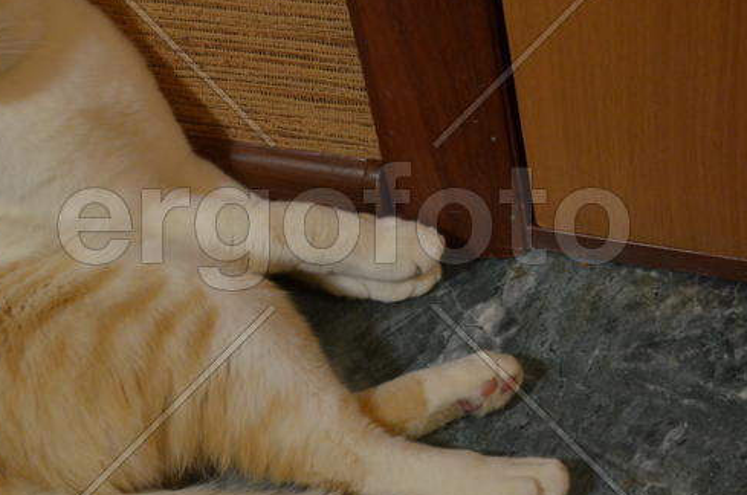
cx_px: 353
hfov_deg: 23.7
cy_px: 226
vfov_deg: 15.8
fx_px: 1781
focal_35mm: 86
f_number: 4.8
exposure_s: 1/15
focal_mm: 32
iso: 1600
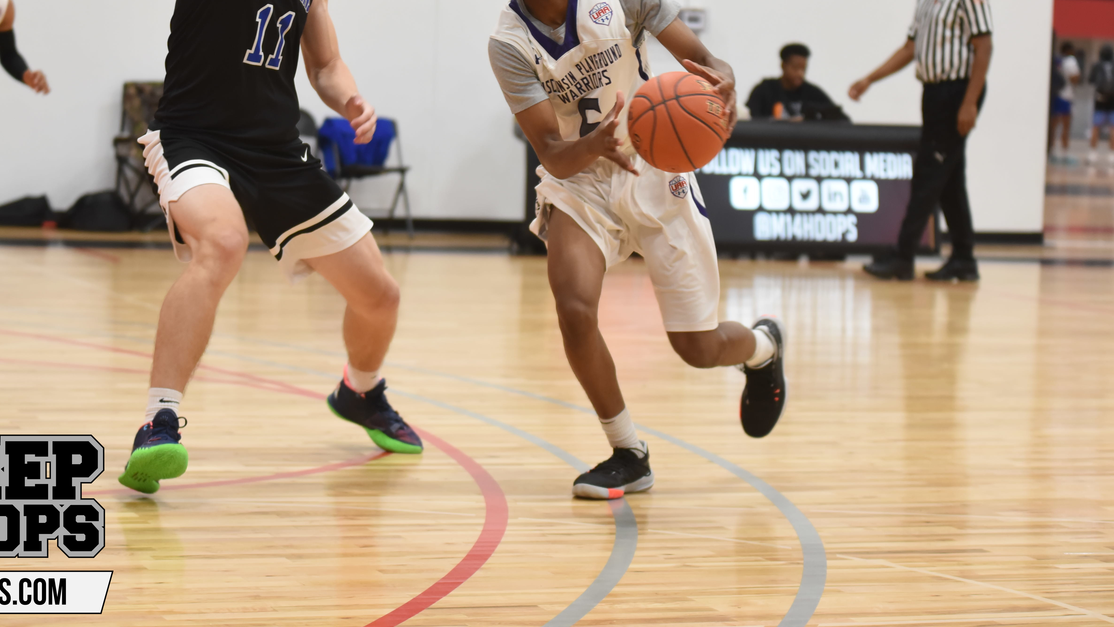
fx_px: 3367
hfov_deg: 18.8
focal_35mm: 114
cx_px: 514
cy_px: 169
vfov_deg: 10.6
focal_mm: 86
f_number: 2.8
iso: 2200
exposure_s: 1/400
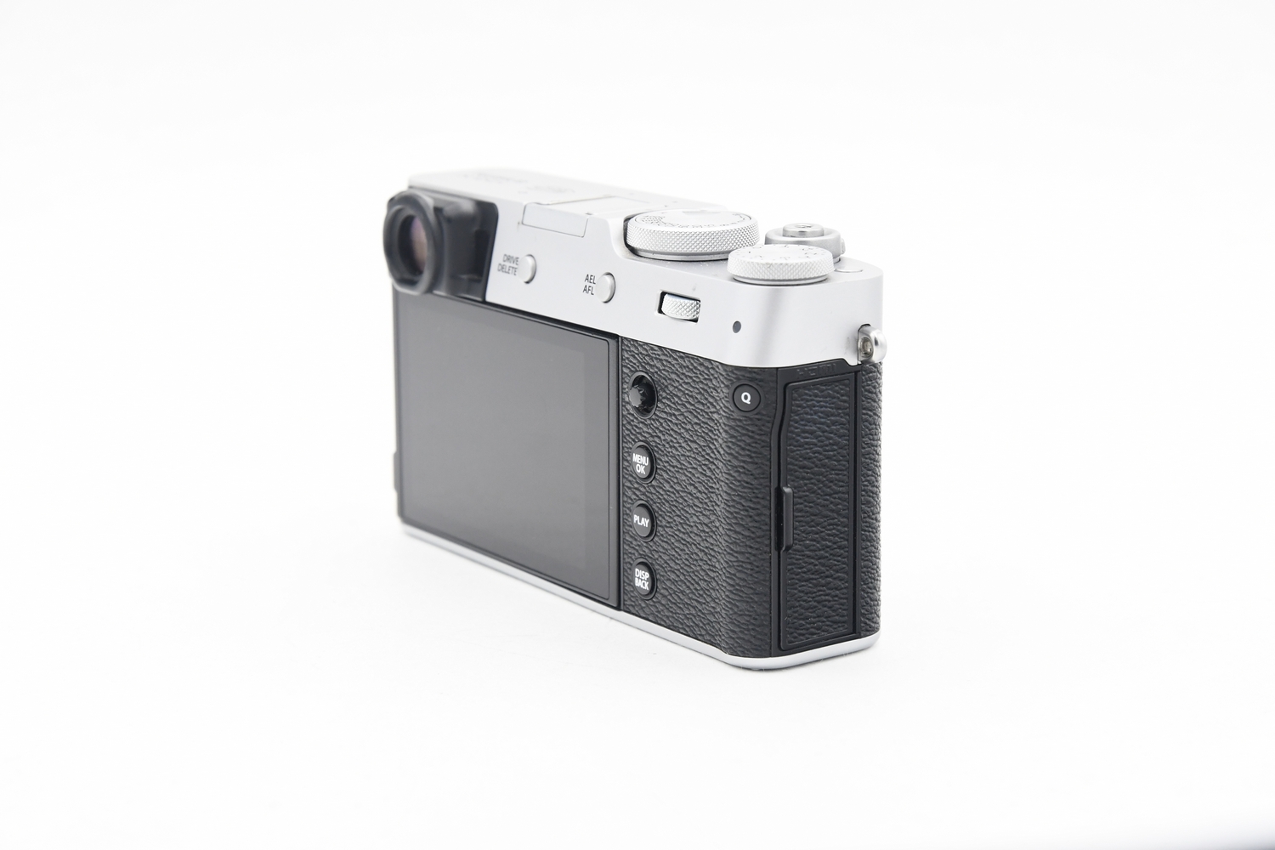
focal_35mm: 78
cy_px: 425
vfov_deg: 17.5
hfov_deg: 26.0
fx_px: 2762
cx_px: 638
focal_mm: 52
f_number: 7.1
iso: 1250
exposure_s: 1/125
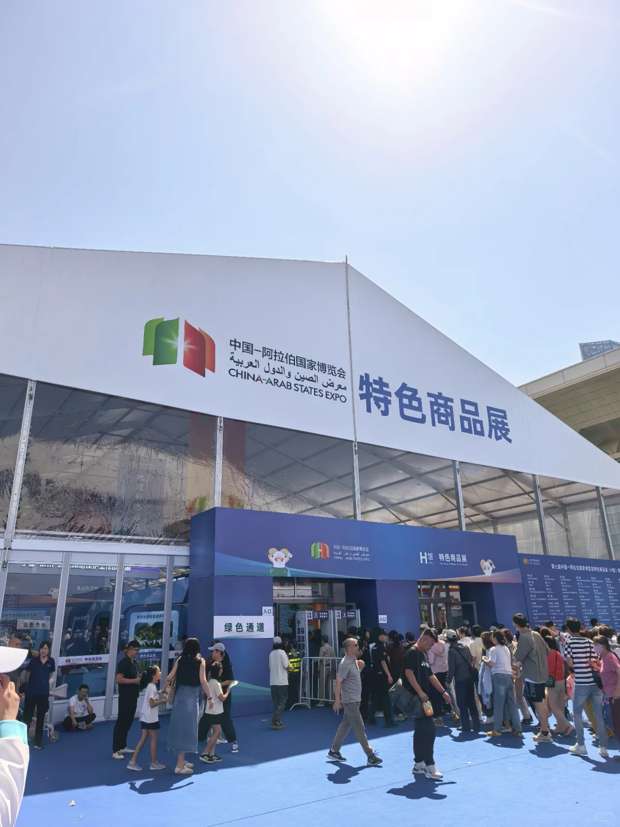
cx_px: 310
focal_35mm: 24
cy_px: 414
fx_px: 573
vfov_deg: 71.6
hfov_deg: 56.8
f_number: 2
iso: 50
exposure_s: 1/8621
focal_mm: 8.5
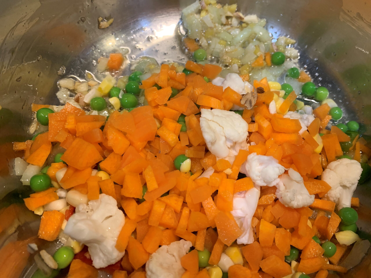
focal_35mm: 26
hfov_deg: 67.3
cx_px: 186
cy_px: 139
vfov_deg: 53.1
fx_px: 279
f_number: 1.8
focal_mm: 4.25
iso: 200
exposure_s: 1/50
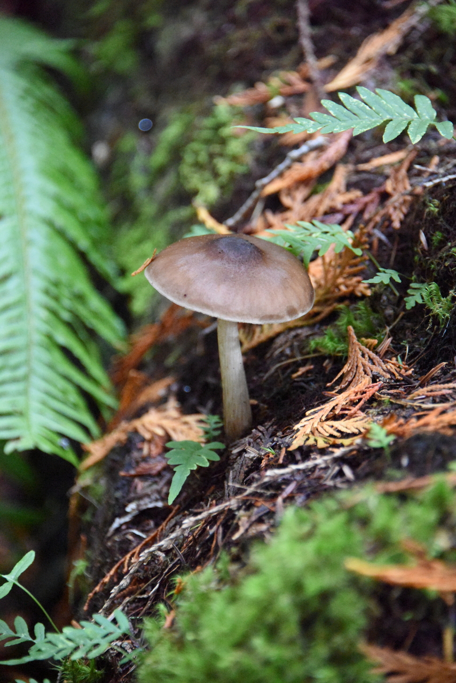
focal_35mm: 300
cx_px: 228
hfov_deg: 4.6
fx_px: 5696
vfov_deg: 6.9
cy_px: 342
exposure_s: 1/640
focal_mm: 300
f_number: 6.3
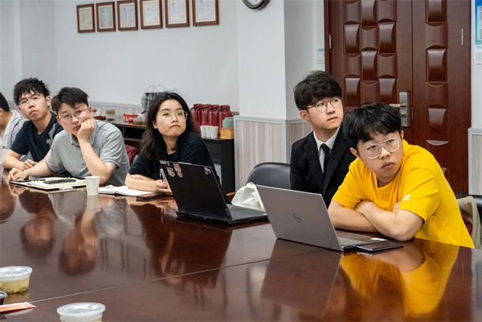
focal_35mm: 75
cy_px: 161
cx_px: 241
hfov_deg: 27.0
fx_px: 1004
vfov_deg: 18.2
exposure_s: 1/250
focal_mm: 50
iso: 4000
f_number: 5
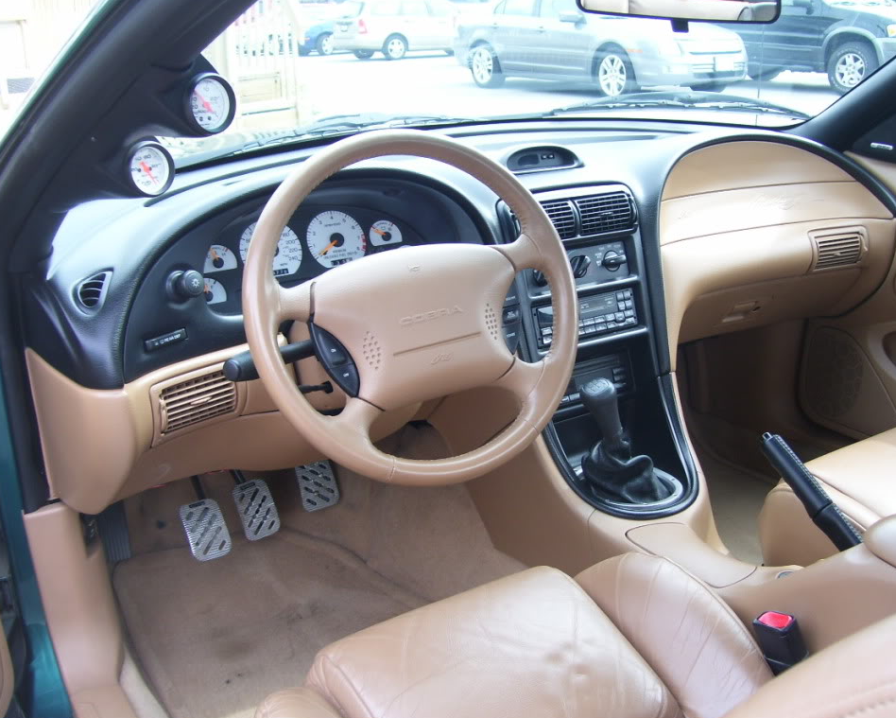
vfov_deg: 38.2
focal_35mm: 39
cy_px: 361
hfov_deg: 46.8
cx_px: 476
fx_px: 1035
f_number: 2.7
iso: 80
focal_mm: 6
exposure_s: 1/125
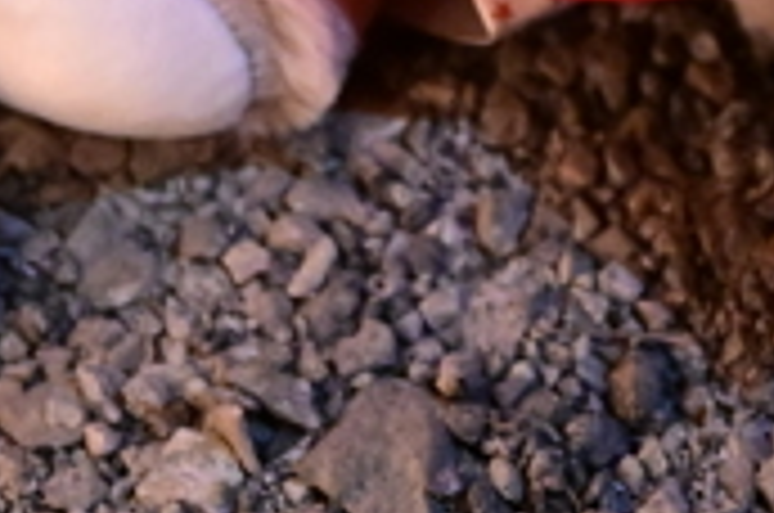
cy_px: -515
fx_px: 2382
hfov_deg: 18.4
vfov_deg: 11.1
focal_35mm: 111
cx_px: 238
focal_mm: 14
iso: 1100
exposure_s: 1/25
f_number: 2.8
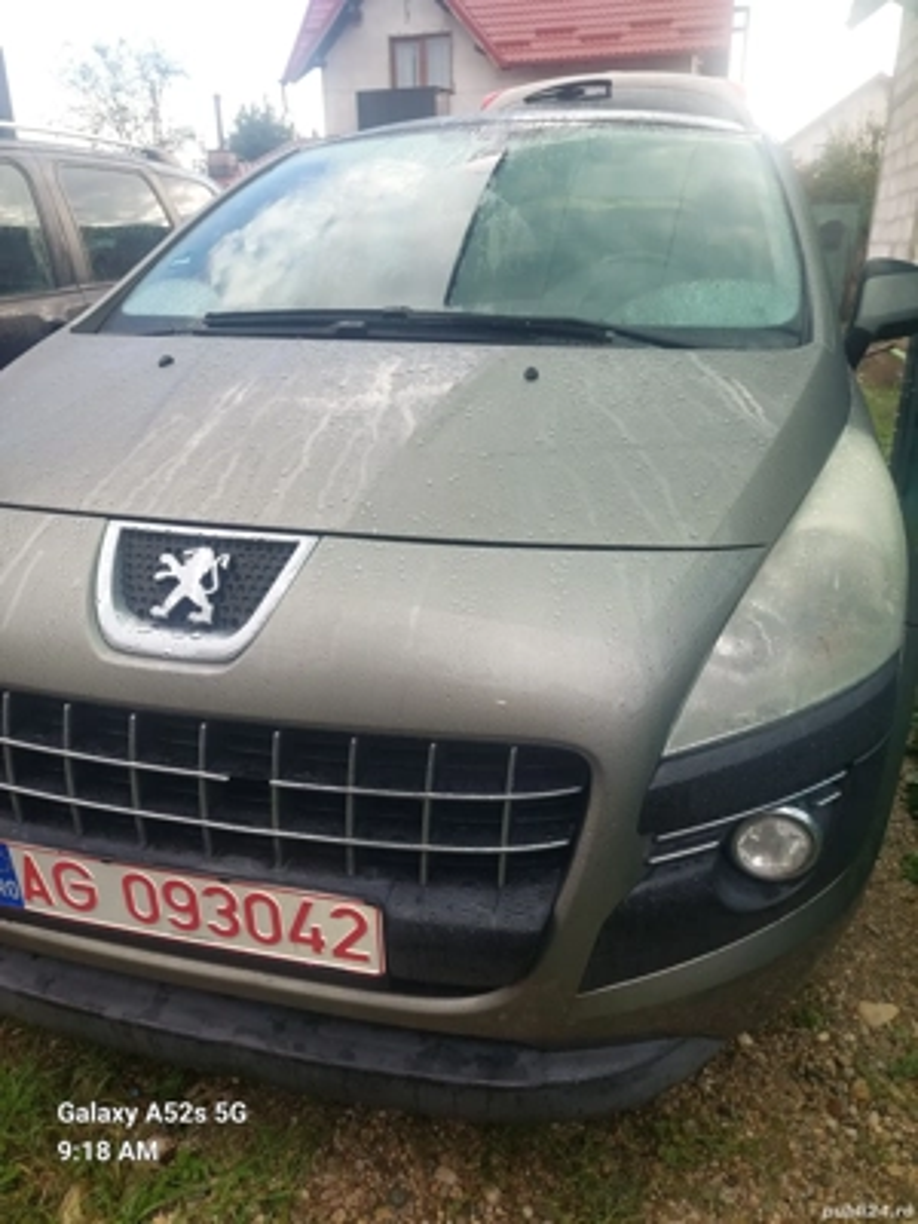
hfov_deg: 54.9
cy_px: 612
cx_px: 459
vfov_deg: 69.4
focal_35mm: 25
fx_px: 884
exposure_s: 1/219
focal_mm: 5.23
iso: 40
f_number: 1.8
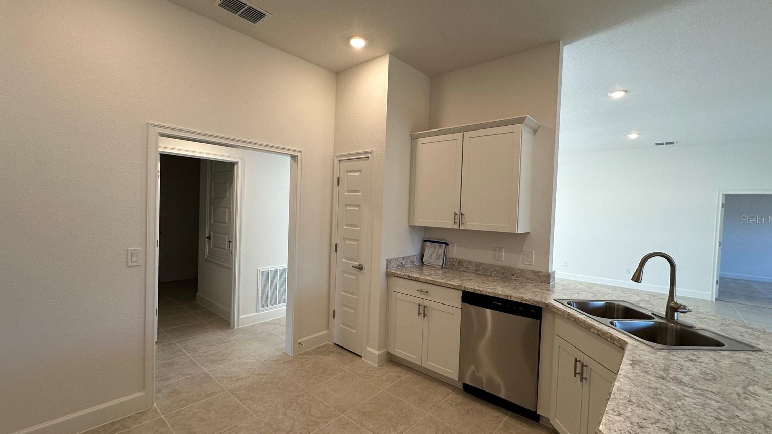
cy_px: 219
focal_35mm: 16
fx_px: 328
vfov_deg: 67.1
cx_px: 384
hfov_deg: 99.4
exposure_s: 1/120
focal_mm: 2.22
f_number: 2.2
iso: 125
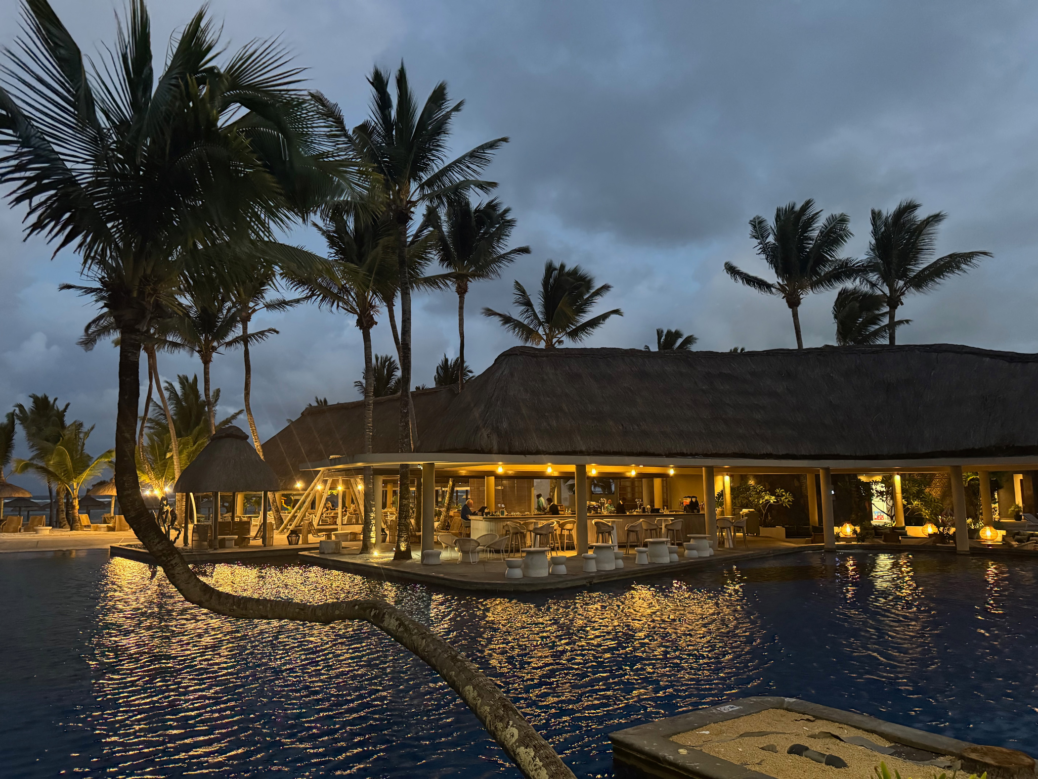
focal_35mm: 24
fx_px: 720
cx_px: 519
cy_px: 390
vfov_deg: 56.8
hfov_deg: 71.6
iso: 800
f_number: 1.78
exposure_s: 1/25
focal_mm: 6.76
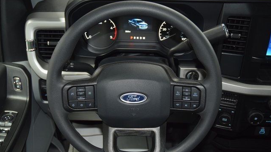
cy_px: 86
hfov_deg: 51.0
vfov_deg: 30.0
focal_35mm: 40
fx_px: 284
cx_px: 136
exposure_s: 1/40
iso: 1600
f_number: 3.8
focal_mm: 25
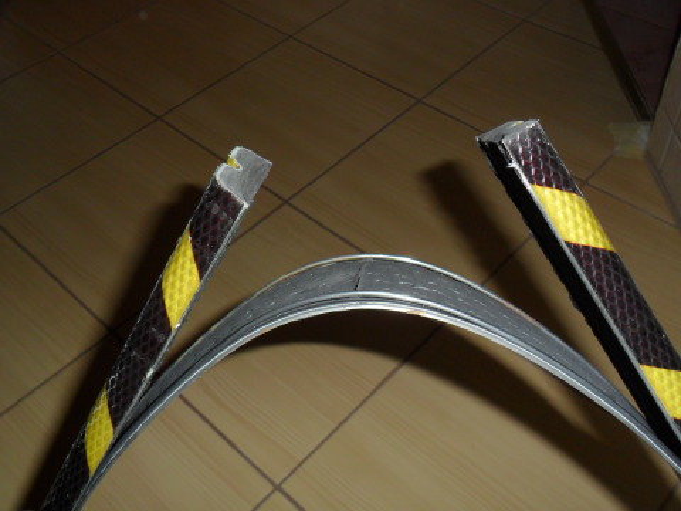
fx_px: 728
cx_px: 340
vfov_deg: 38.7
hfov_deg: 50.1
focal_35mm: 37
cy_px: 256
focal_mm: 6.6
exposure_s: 1/45
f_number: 10.1
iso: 120
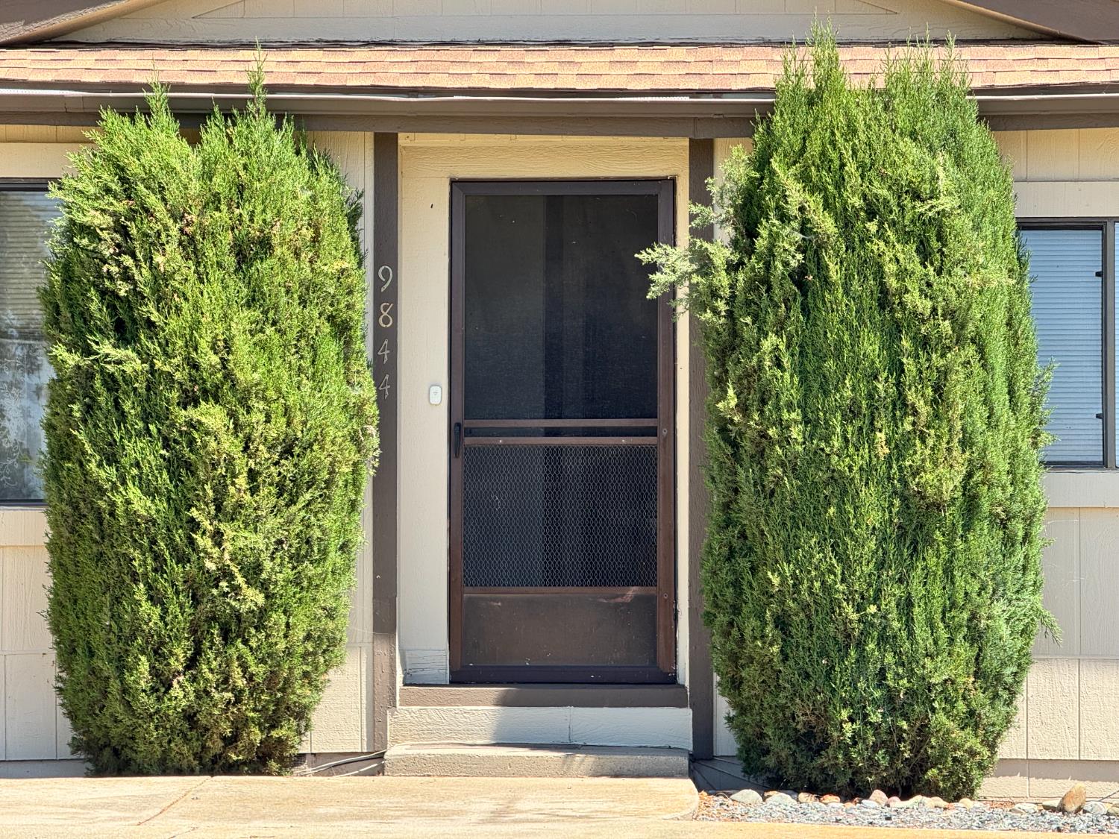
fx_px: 3879
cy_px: 420
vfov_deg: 12.3
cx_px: 560
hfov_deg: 16.4
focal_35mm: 120
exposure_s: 1/186
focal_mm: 15.66
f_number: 2.8
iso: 50
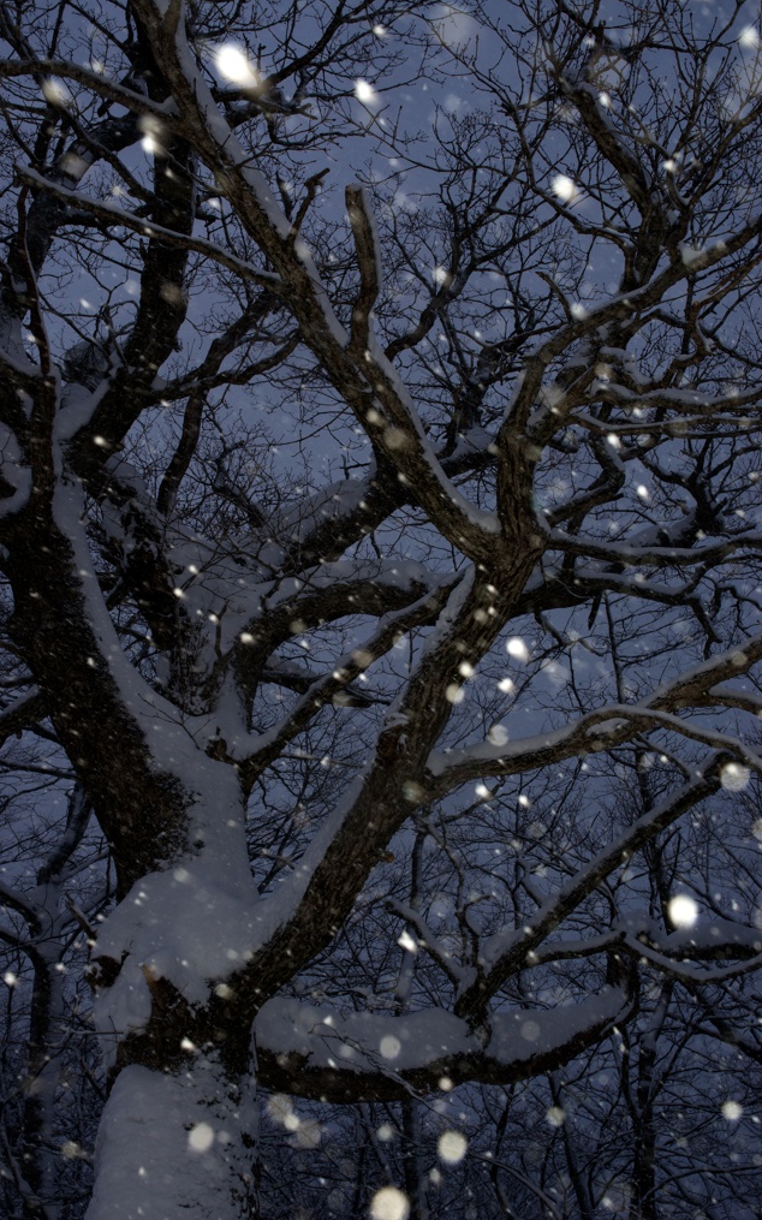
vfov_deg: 54.0
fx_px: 1197
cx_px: 358
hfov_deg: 35.3
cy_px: 611
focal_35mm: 36
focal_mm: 35
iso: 250
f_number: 13
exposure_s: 1/160
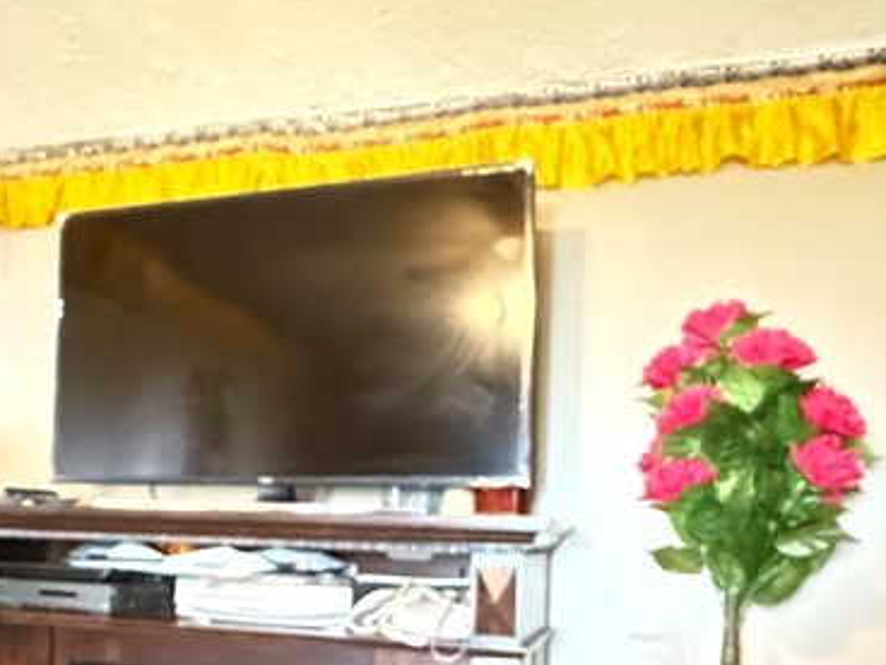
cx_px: 335
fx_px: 998
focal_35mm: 39
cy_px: 511
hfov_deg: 47.4
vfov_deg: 35.9
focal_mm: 2.22
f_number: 2.2
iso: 2500
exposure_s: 1/30
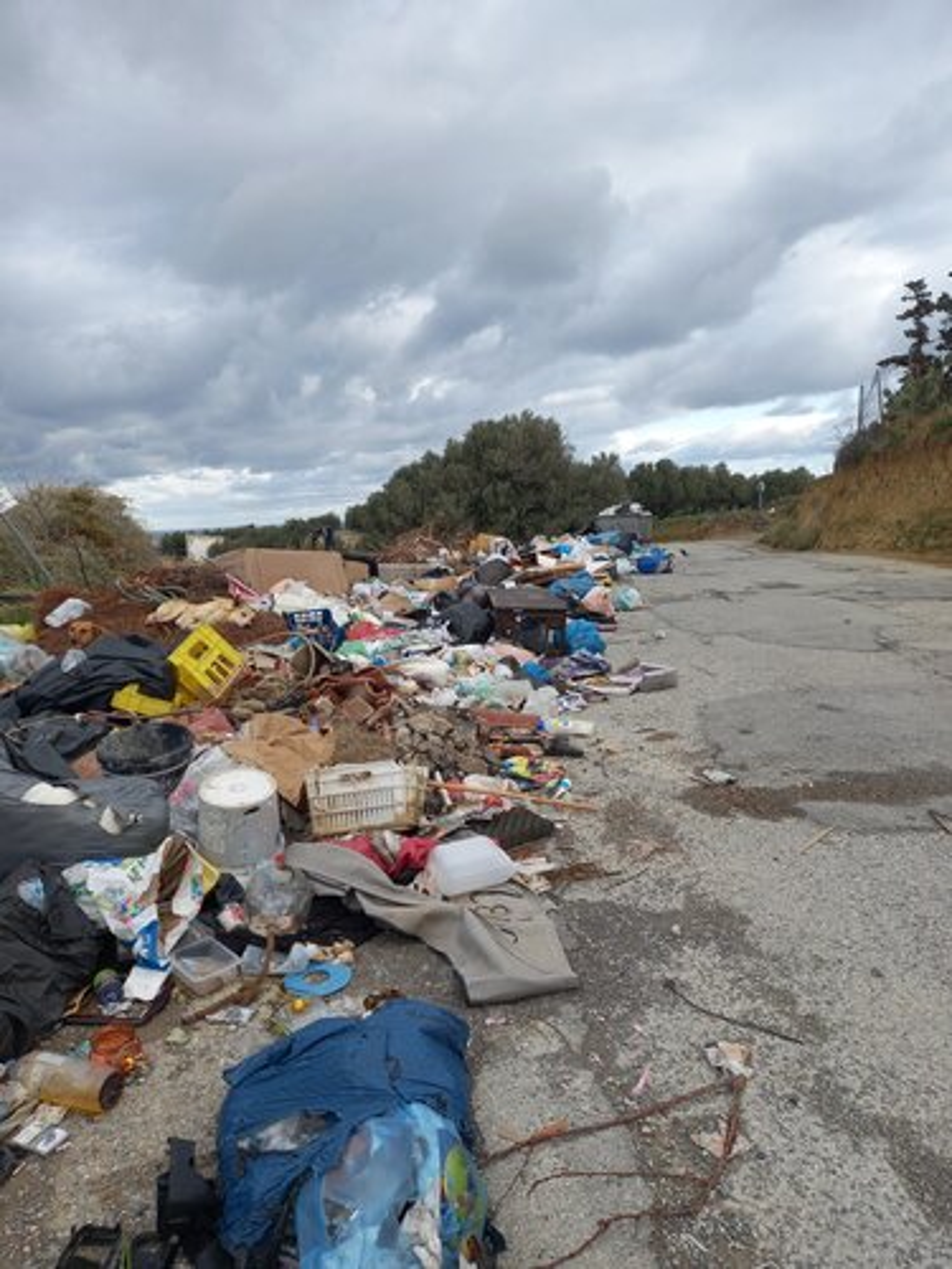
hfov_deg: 54.9
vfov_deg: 69.4
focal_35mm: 25
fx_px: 917
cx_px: 476
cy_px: 634
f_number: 2
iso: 25
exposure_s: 1/245
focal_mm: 4.6
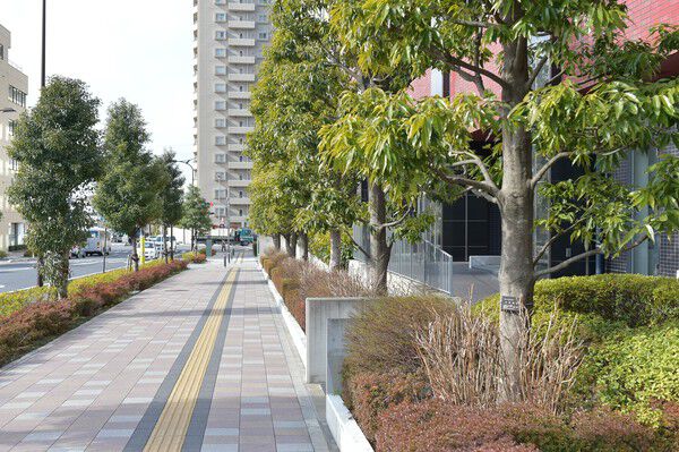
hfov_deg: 43.6
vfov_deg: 29.8
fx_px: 848
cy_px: 226
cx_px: 340
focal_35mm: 45
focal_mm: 45
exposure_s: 1/500
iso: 400
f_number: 5.6
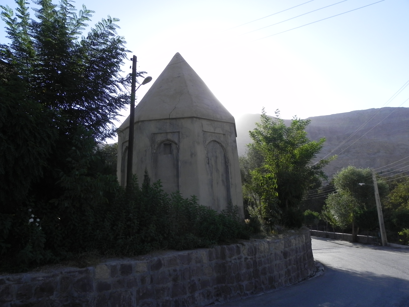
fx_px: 307
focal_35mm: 26
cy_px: 154
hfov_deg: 67.3
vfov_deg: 53.1
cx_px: 204
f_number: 6.3
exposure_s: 1/326
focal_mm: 4.6
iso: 160
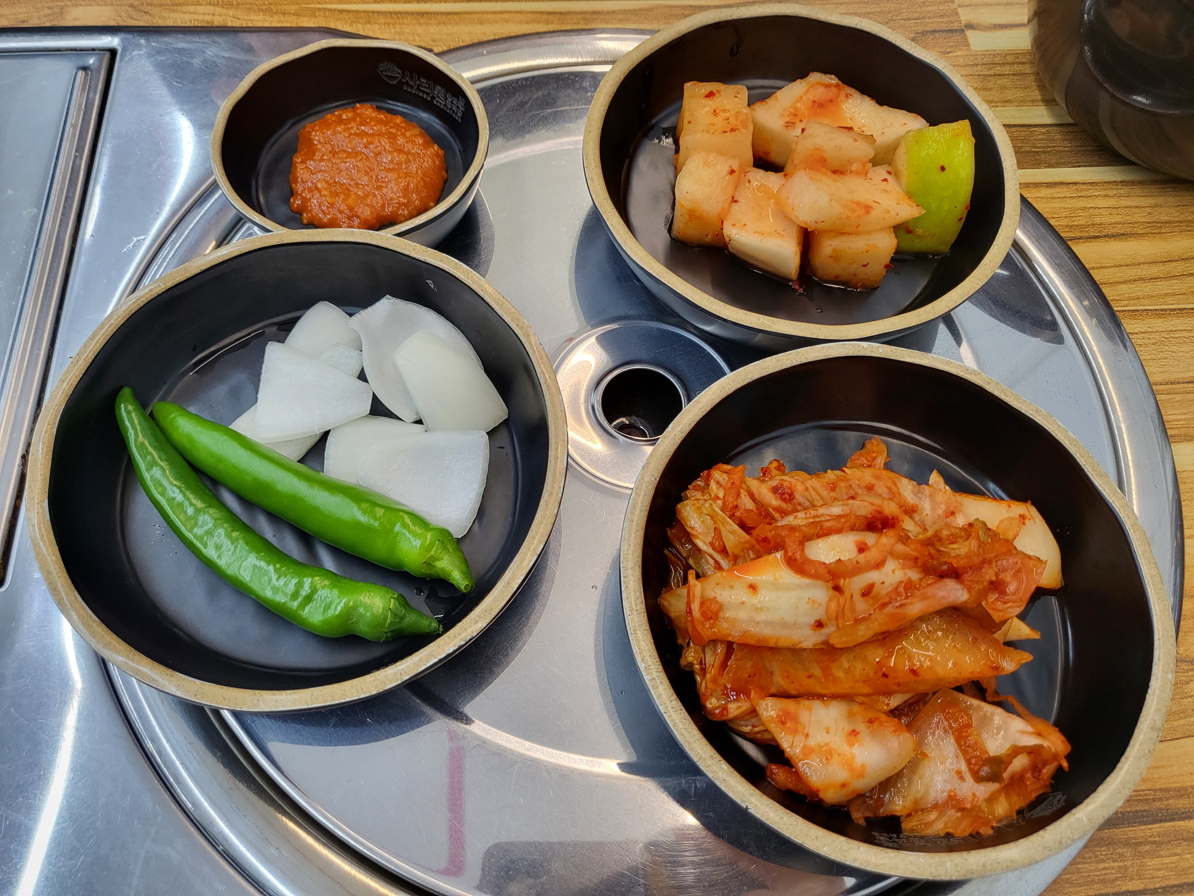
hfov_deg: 67.3
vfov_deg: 53.1
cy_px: 448
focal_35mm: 26
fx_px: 897
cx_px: 597
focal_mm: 4.25
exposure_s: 1/120
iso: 200
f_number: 1.8
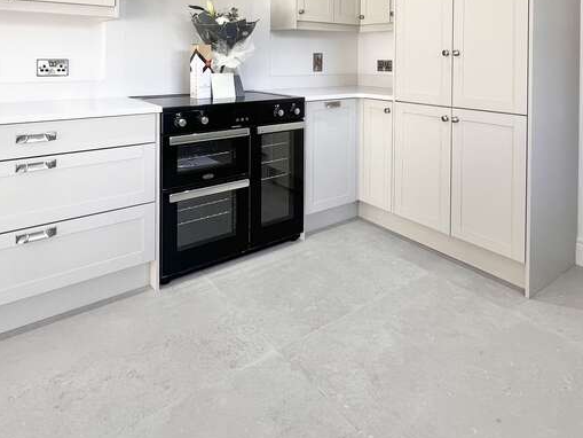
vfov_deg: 53.1
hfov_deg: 73.9
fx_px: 387
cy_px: 60
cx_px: 293
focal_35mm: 23
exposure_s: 1/99
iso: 50
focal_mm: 1.57
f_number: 1.8
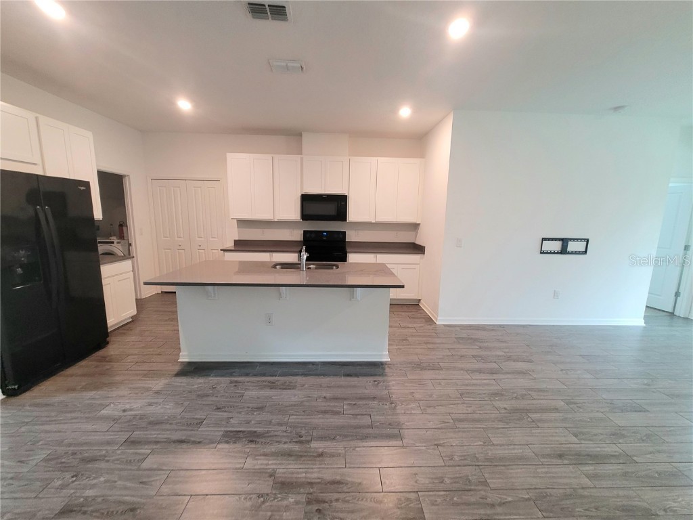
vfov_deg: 89.9
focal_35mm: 13
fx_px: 260
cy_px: 260
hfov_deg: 106.2
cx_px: 346
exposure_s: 1/60.2
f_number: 2.2
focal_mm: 2.2
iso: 400
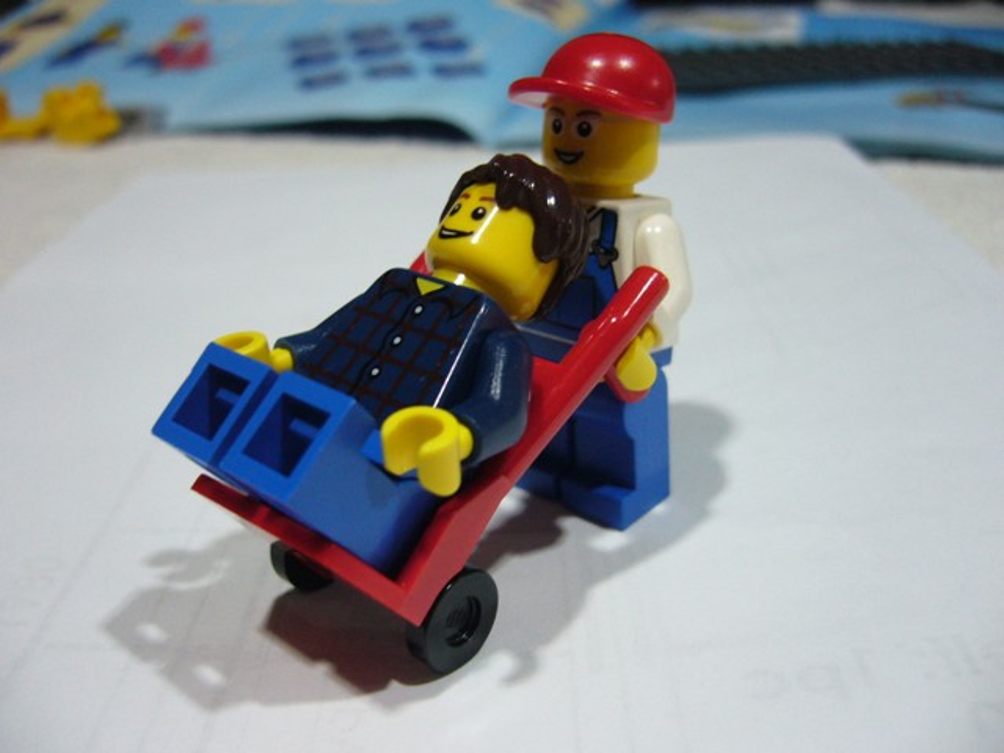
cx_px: 502
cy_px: 376
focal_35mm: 35
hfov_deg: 52.6
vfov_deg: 40.7
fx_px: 1015
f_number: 2.8
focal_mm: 5.8
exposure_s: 1/10
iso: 200
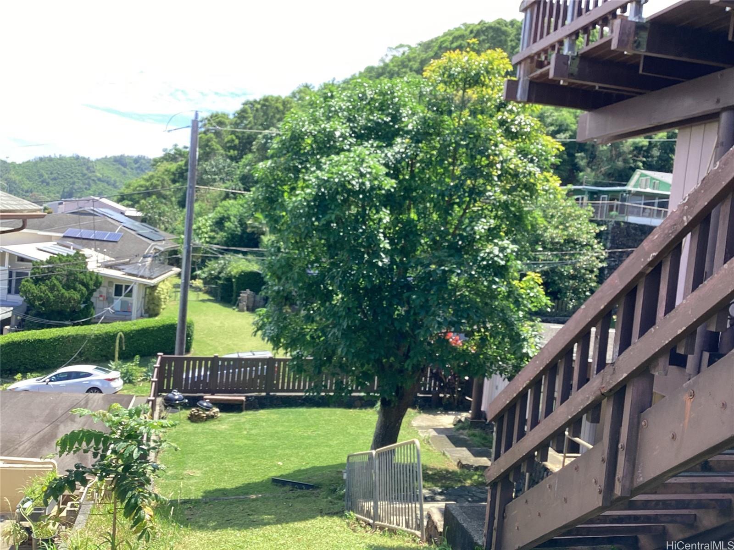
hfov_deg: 58.4
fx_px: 657
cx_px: 367
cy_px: 275
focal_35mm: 31
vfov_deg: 45.4
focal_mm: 3.3
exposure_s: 1/171
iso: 25
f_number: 2.4
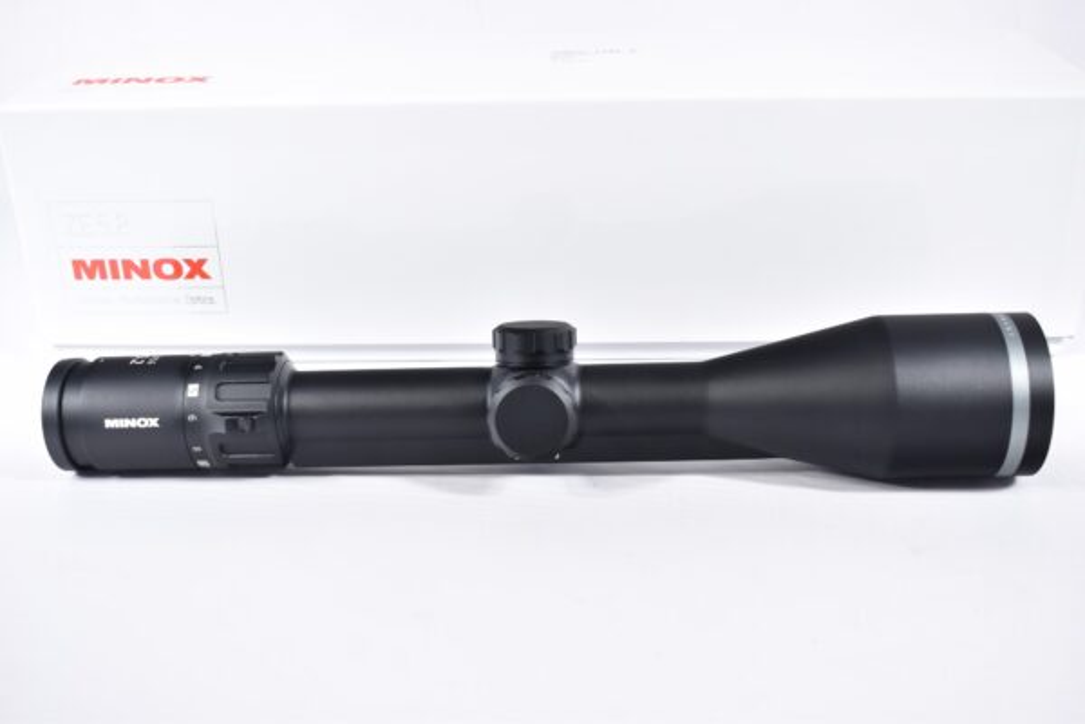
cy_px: 362
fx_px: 1221
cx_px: 542
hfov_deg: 47.9
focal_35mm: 40
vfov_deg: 33.0
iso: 640
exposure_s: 1/40
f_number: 5
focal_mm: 27
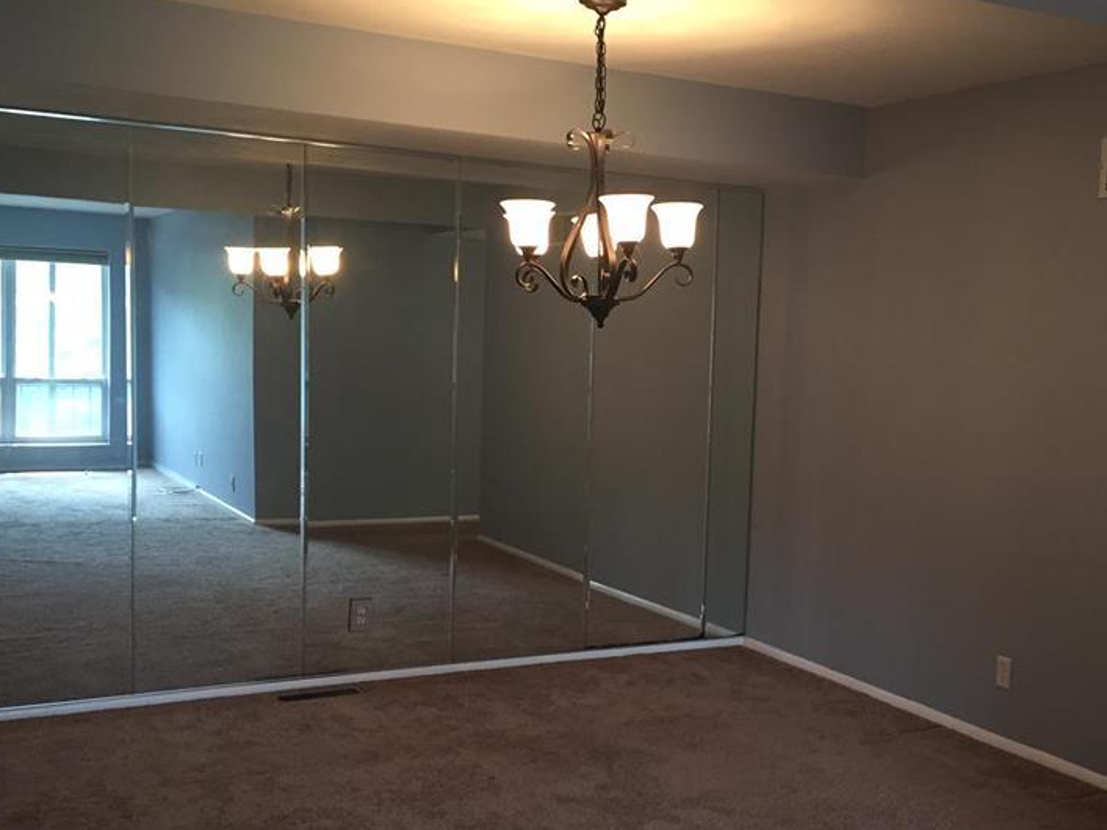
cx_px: 708
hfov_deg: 44.3
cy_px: 470
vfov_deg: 34.3
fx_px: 1343
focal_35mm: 42
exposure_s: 1/30
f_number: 2.2
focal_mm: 4.15
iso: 125
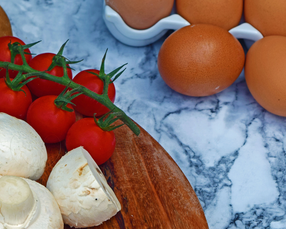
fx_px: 1337
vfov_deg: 9.8
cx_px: 31
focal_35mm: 158
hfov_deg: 12.1
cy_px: 91
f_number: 8
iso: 200
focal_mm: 55
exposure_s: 1/250
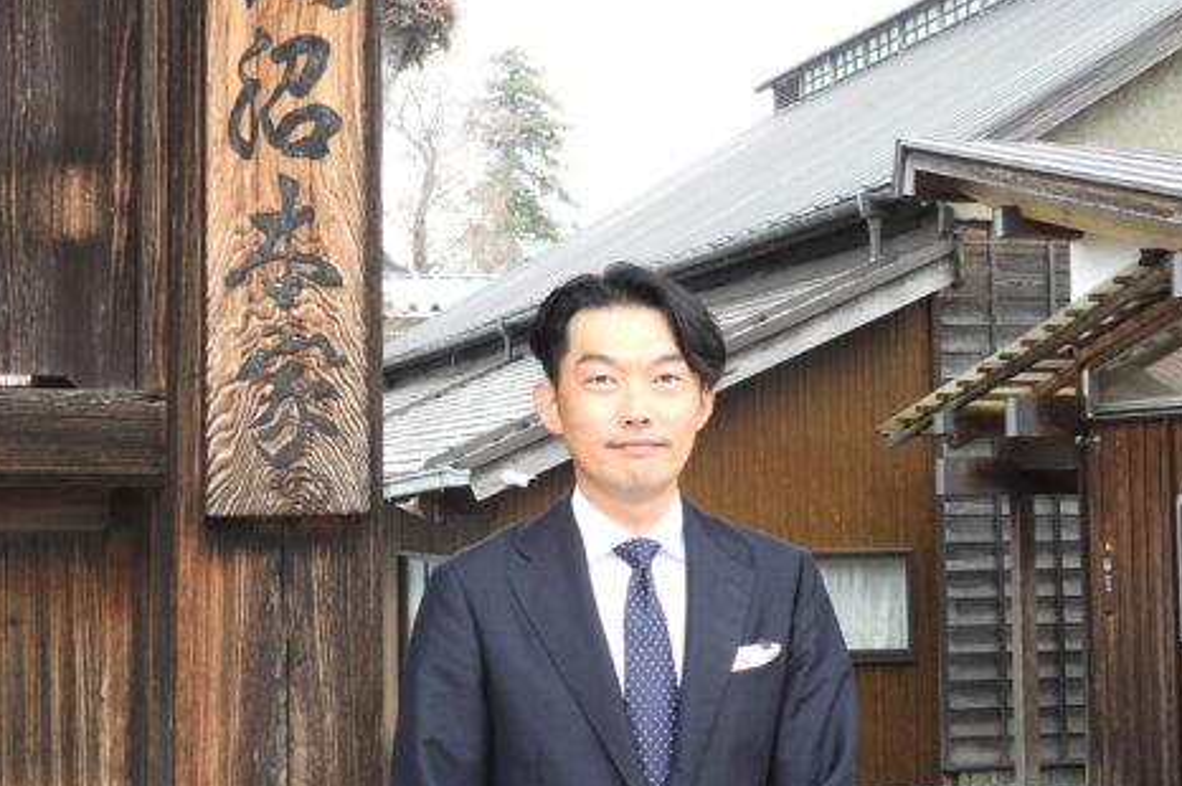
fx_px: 2067
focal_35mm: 63
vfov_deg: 21.5
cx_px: 497
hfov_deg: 31.9
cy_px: 352
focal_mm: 8.4
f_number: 3.2
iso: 110
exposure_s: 1/40
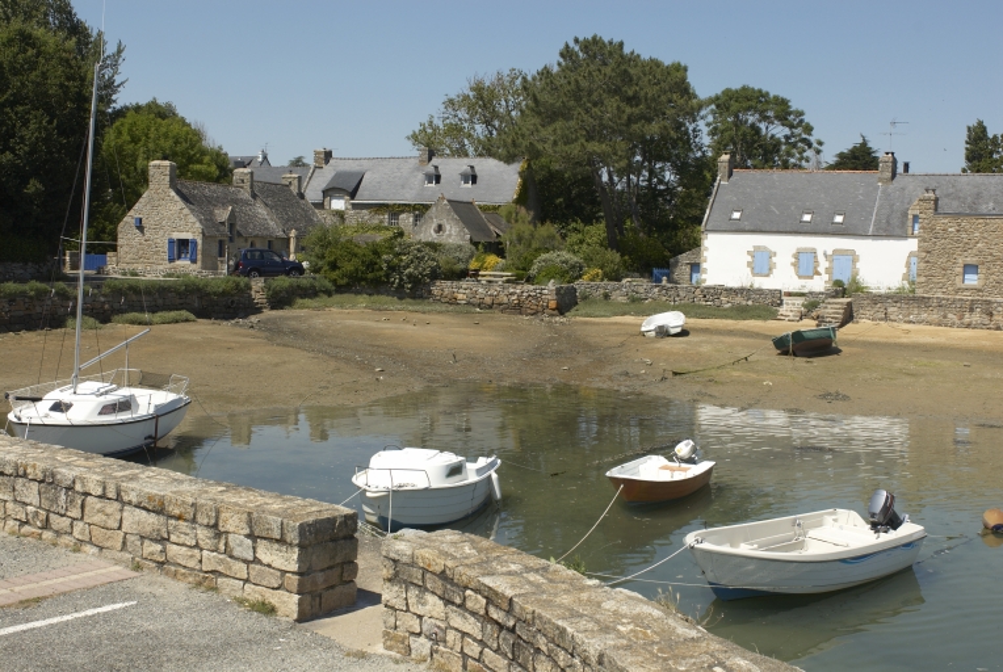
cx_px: 502
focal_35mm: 42
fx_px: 1172
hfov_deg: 46.3
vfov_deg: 32.0
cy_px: 336
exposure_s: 1/160
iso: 100
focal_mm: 28
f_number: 11
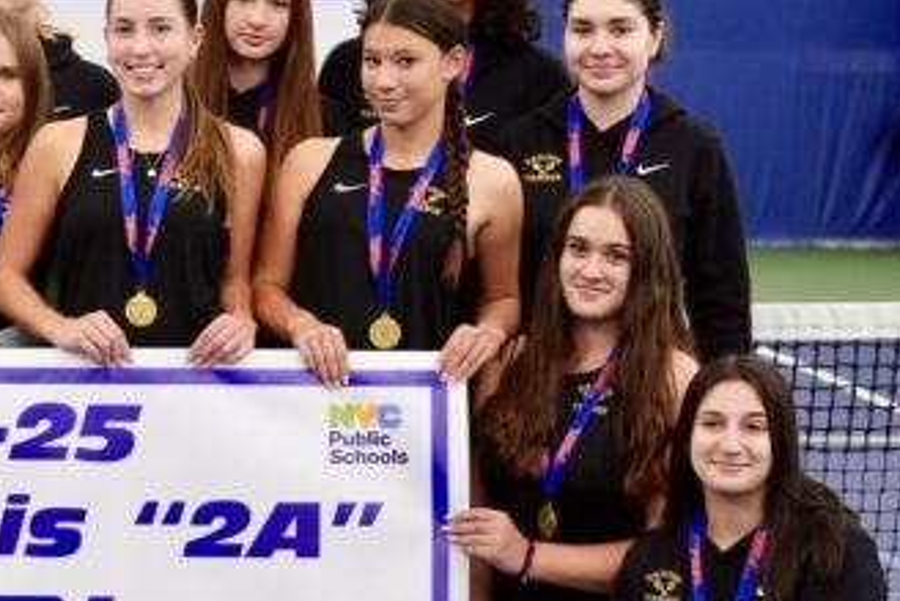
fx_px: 4102
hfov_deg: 12.3
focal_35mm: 164
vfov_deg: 8.4
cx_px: -140
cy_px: 394
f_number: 4
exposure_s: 1/160
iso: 1600
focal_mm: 70
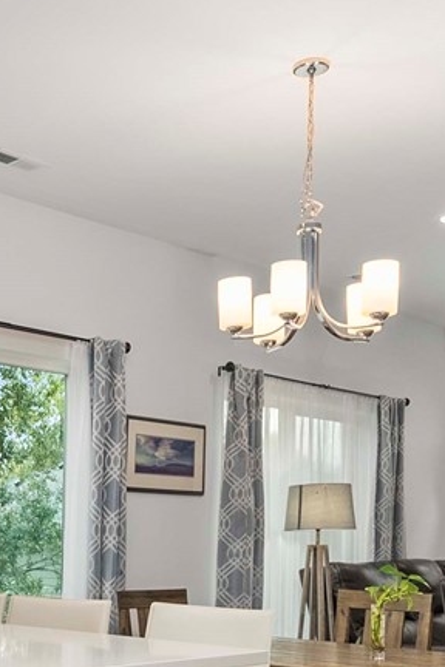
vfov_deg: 37.2
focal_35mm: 51
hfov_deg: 24.4
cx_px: -69
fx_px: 946
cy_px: 554
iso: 160
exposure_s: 1/60
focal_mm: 13
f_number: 7.1
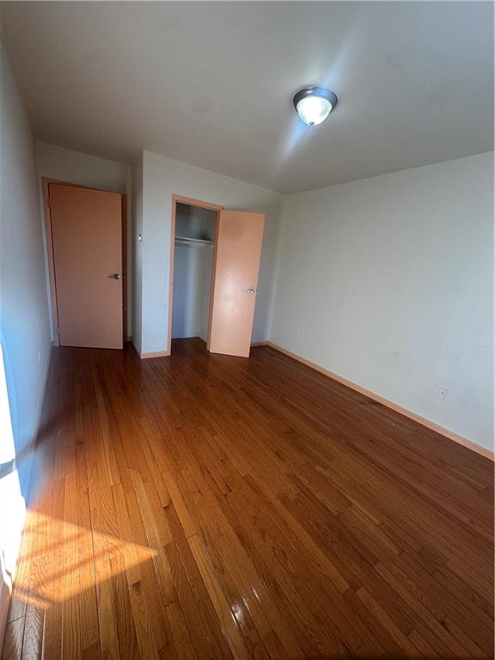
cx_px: 248
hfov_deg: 85.7
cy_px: 330
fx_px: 267
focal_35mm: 14
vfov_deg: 102.1
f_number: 2.2
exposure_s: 1/120
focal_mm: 2.22
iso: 80
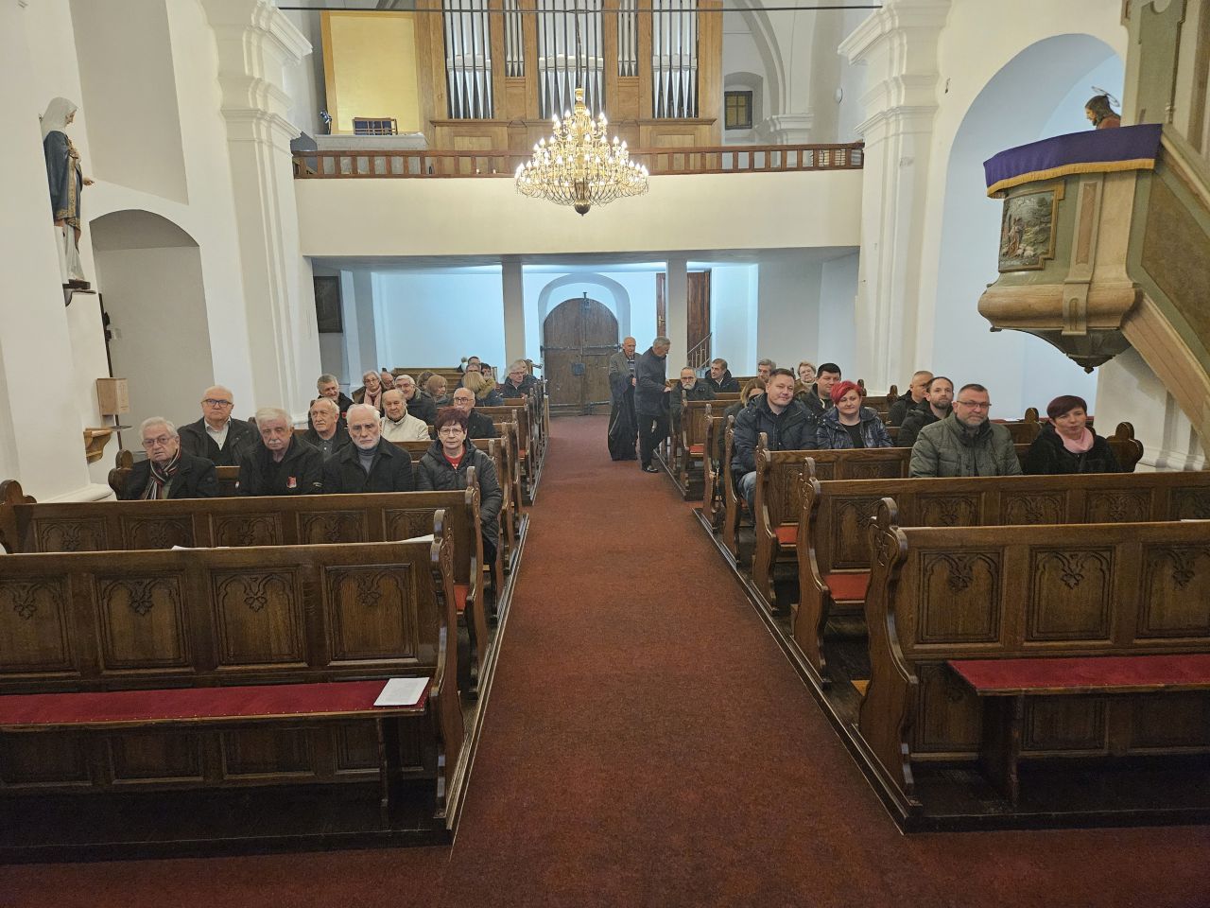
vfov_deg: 58.9
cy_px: 454
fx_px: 804
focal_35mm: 23
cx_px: 605
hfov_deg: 73.9
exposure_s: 1/100
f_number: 1.8
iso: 800
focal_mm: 5.4
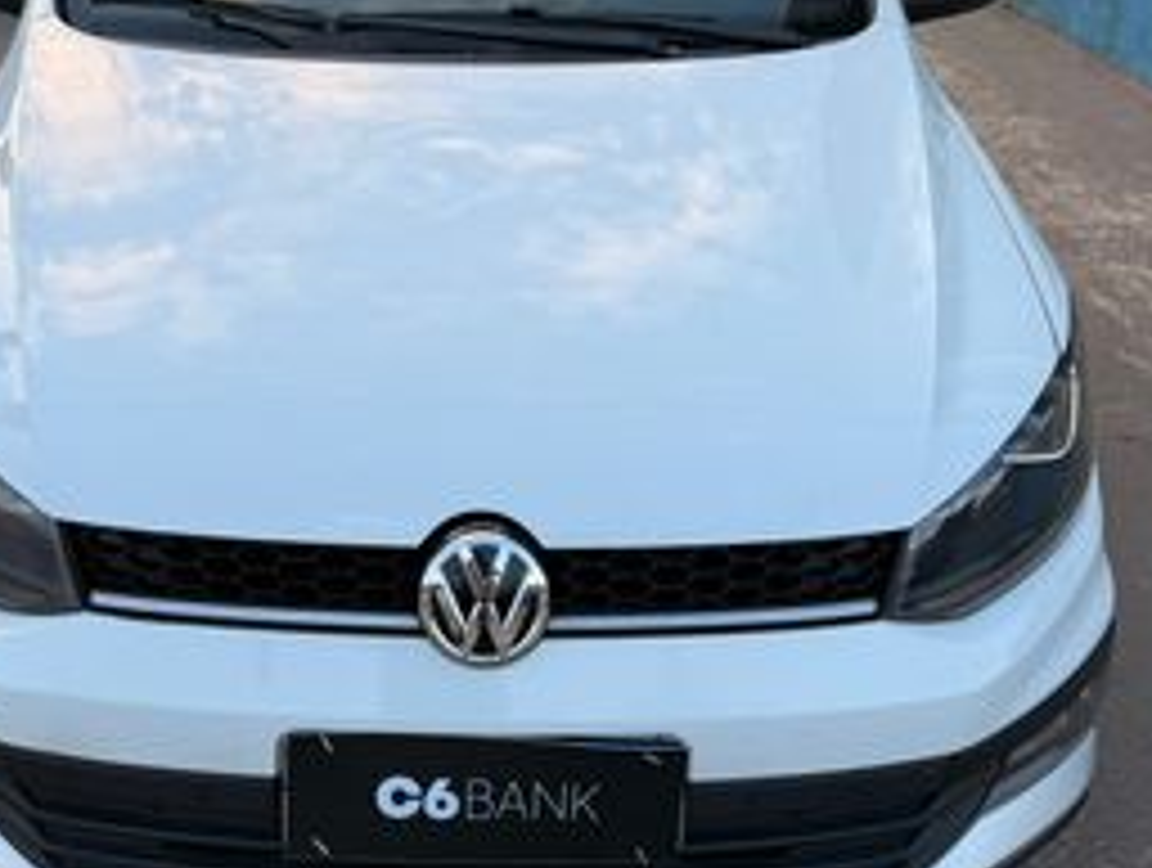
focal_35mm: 44
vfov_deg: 32.6
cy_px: 270
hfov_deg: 42.5
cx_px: 418
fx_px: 1467
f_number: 1.78
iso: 80
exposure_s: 1/849
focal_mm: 6.76
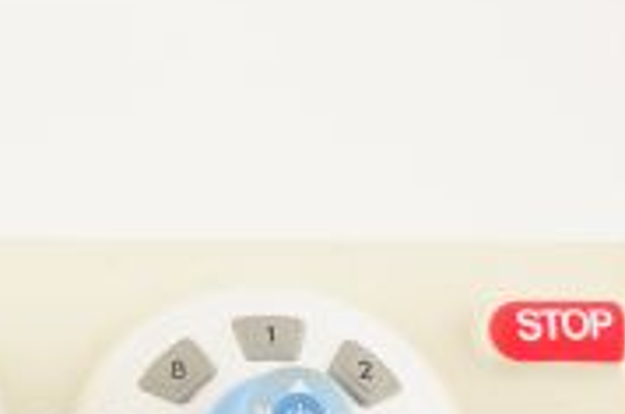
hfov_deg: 11.9
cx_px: -162
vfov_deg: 8.0
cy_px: 507
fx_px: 2929
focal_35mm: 169
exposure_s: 1/125
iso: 1600
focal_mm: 50
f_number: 11
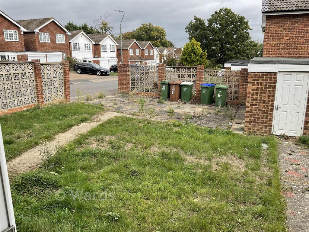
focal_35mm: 29
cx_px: 154
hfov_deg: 61.7
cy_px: 116
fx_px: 259
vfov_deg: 48.2
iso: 16
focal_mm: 3
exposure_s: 1/700
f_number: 1.8
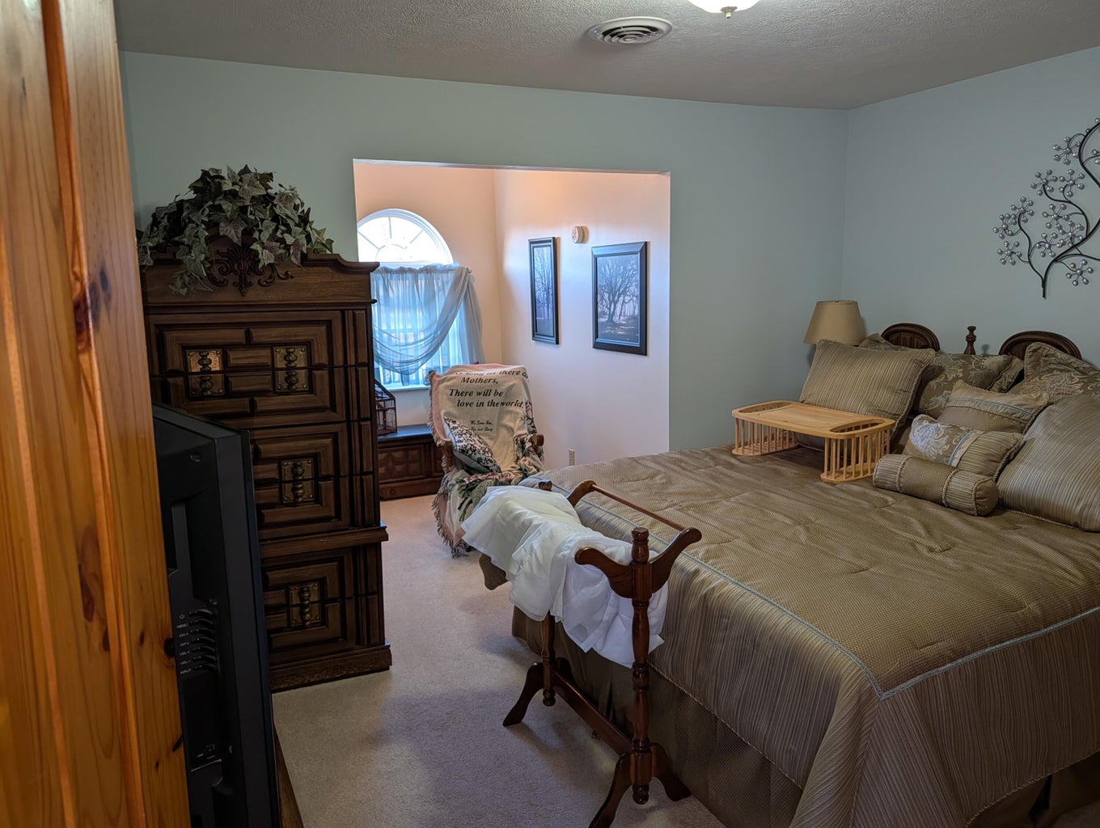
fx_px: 764
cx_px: 550
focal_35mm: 24
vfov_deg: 56.9
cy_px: 414
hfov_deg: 71.5
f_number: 1.68
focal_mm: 6.9
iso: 238
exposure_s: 1/120
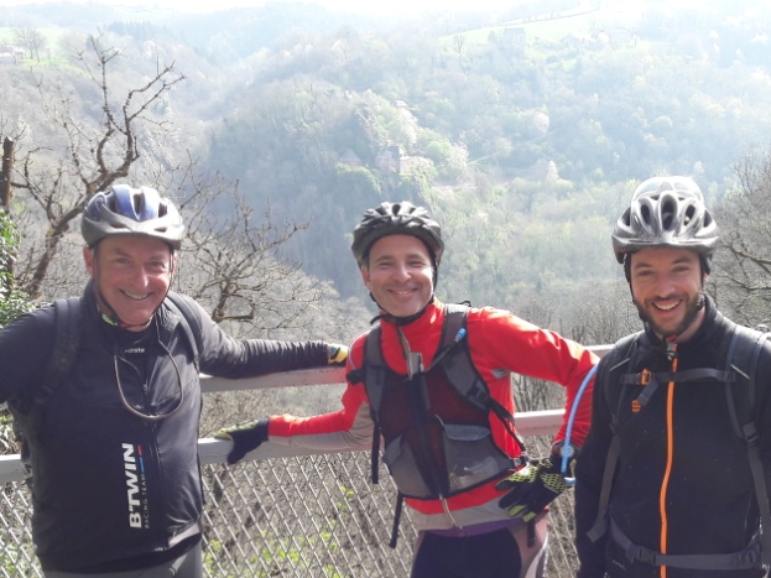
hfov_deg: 41.0
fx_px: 1024
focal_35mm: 46
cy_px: 462
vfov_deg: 30.7
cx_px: 473
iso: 40
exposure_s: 1/405
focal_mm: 3.7
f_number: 1.9
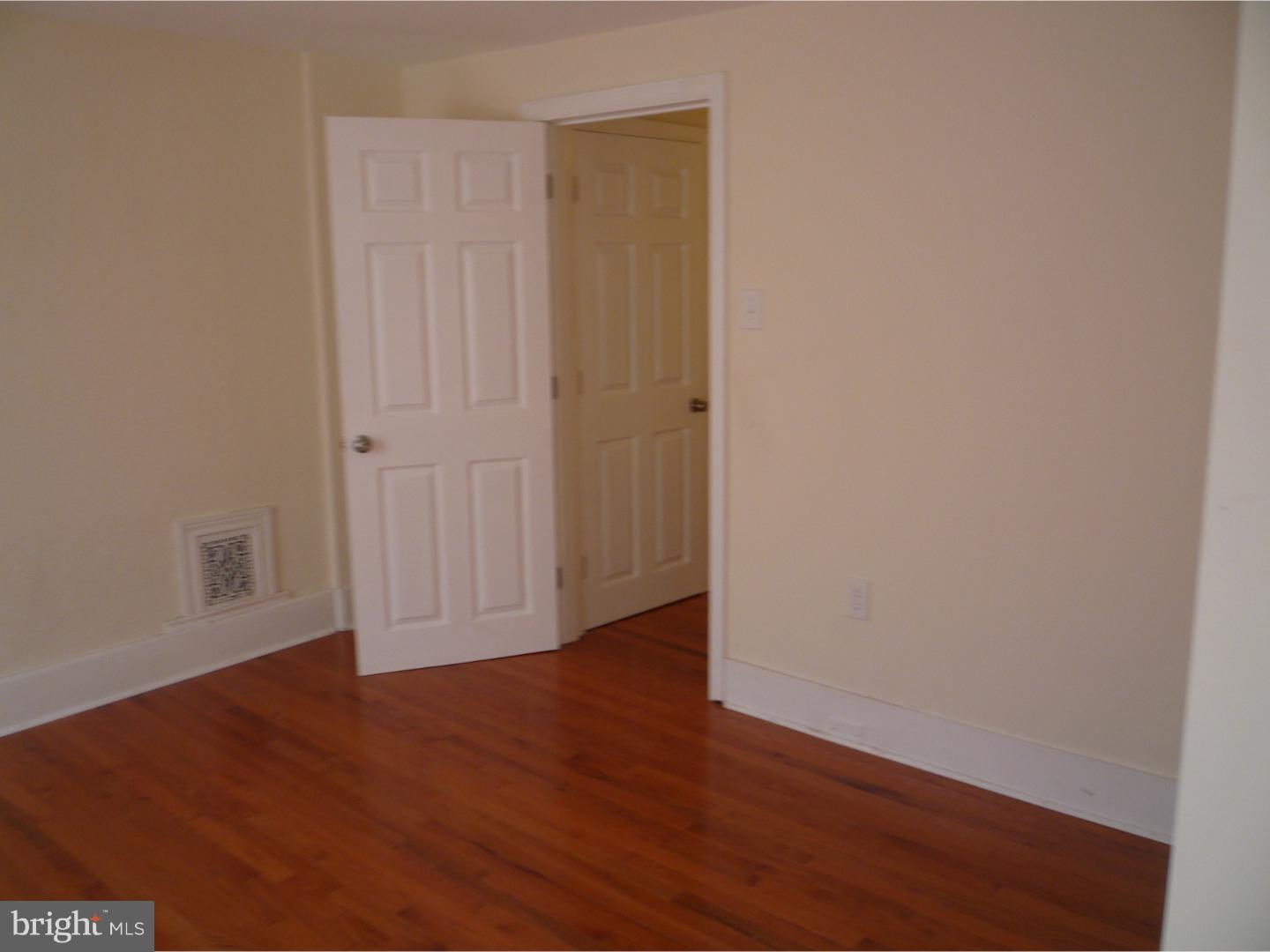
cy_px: 476
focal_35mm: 30
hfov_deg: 60.0
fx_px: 1101
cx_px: 635
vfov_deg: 46.8
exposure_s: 1/40
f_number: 3.3
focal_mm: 5.2
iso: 100
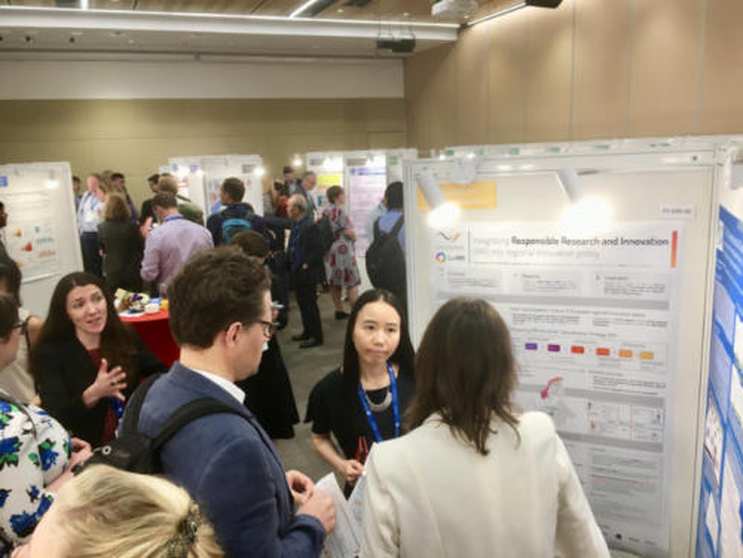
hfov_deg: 61.7
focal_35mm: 29
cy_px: 279
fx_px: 622
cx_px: 372
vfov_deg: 48.2
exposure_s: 1/33
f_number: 2.2
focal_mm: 4.2
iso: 25
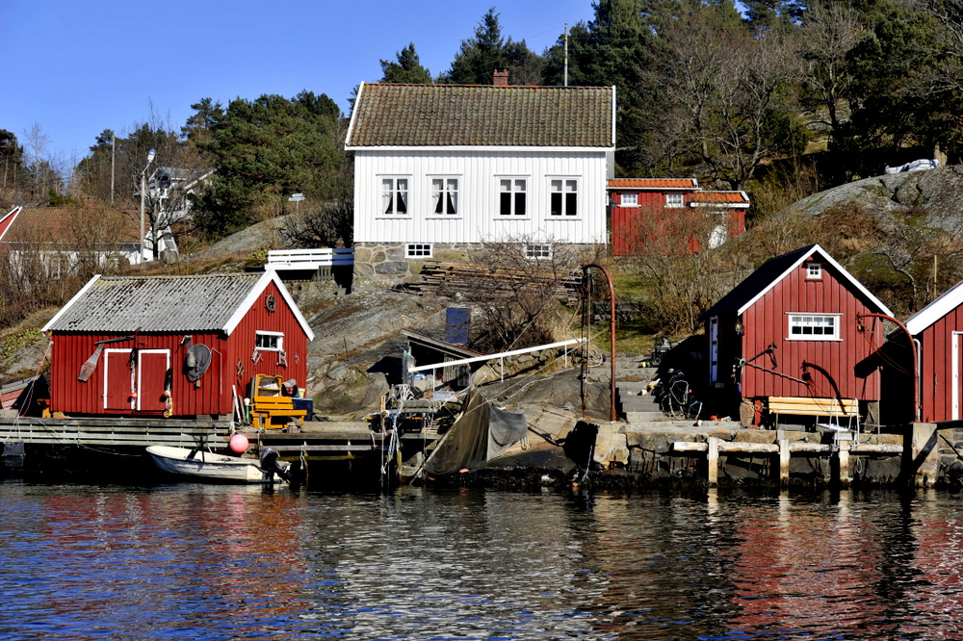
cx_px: 482
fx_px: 1872
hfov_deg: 28.9
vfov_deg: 19.4
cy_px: 320
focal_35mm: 70
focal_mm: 70
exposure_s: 1/800
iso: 200
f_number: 7.1
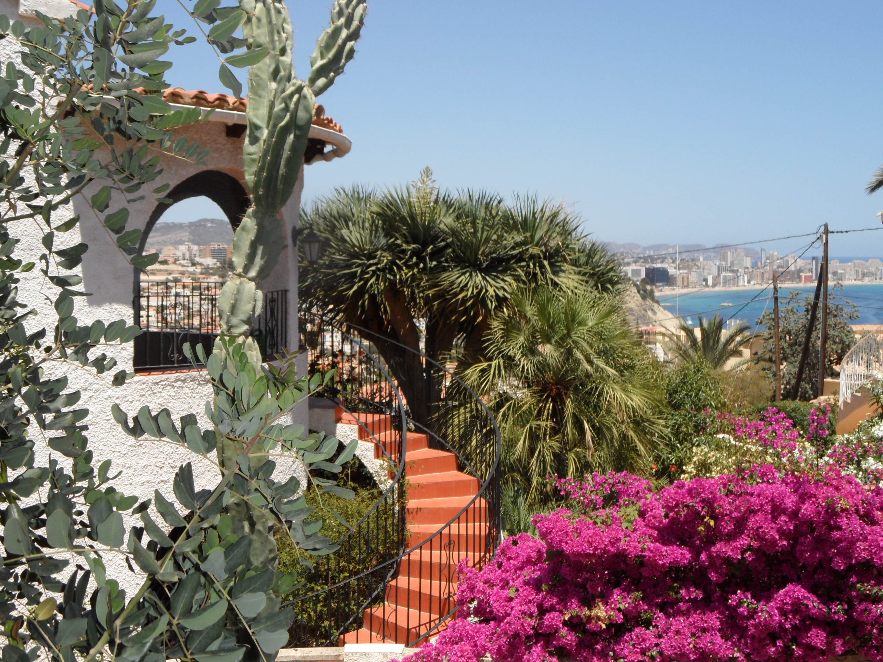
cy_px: 331
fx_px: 1020
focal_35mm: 40
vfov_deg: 36.0
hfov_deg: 46.8
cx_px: 442
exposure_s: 1/1000
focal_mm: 6.5
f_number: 3.6
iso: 100
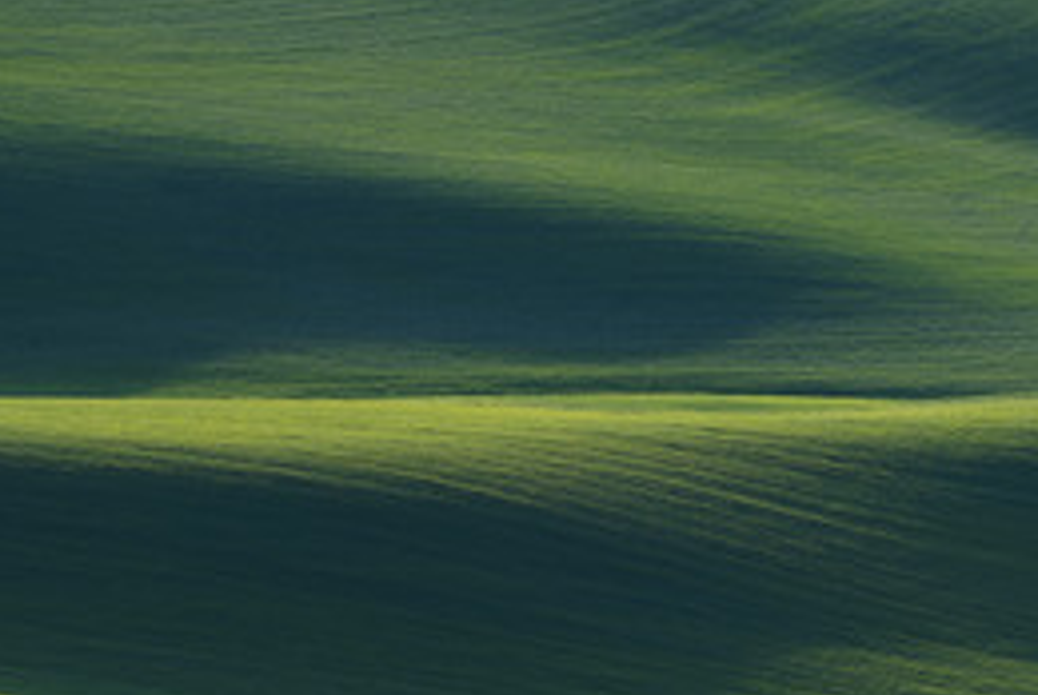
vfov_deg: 2.2
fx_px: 18301
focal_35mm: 634
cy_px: 262
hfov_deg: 3.2
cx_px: 1042
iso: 64
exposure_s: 1/13
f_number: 11
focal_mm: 220
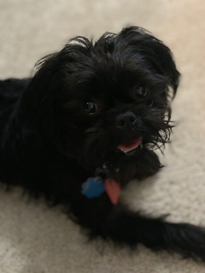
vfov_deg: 36.8
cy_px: 136
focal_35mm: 52
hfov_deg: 28.0
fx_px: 411
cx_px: 102
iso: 640
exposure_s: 1/30
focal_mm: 6
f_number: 2.4
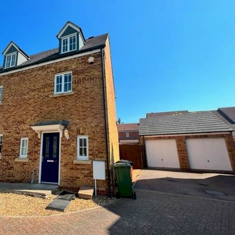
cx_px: 77
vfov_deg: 87.4
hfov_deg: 84.2
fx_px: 123
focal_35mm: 16
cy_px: 118
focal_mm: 1.57
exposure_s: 1/834
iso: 32
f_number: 1.8
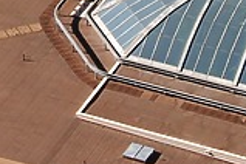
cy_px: -286
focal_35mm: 511
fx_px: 3492
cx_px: -125
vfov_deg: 2.7
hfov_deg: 4.0
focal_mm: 60
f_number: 10
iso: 140
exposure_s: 1/250
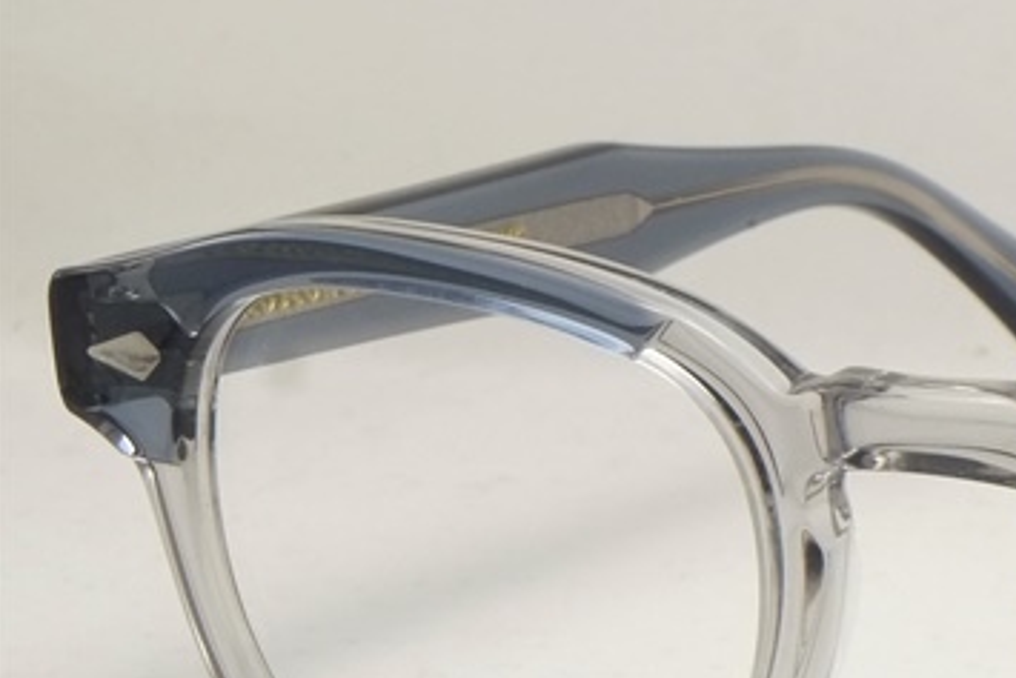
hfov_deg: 10.6
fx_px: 5364
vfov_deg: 7.2
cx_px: 1282
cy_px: 561
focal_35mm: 190
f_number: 16
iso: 800
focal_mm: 50
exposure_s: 1/120
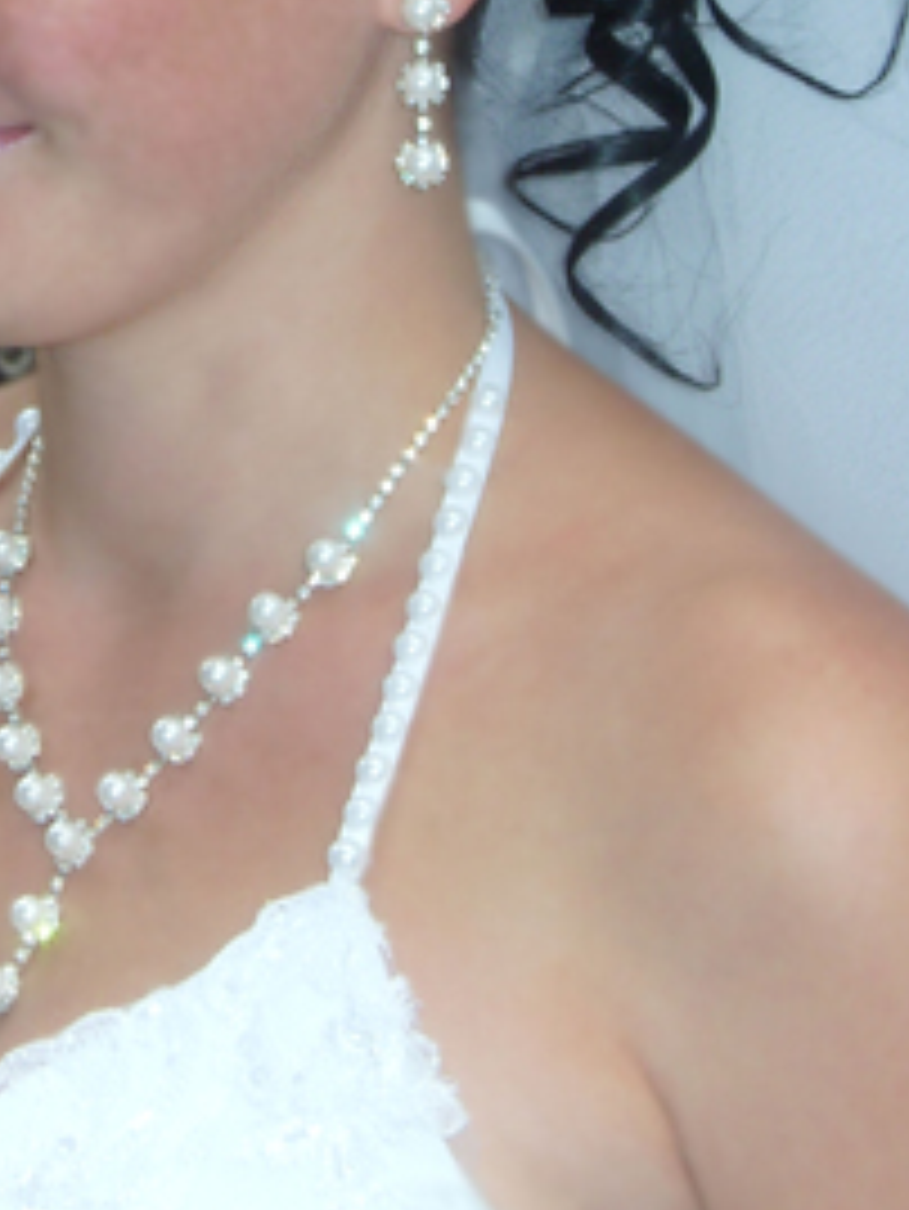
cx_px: 97
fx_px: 6157
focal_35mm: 176
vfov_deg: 11.2
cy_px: 238
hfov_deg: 8.4
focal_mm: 14.3
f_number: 5.2
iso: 100
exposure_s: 1/60
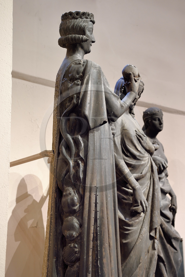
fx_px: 447
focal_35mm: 58
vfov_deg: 34.5
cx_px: 92
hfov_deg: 23.4
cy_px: 138
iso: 800
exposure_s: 1/15
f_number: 5.6
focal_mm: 58
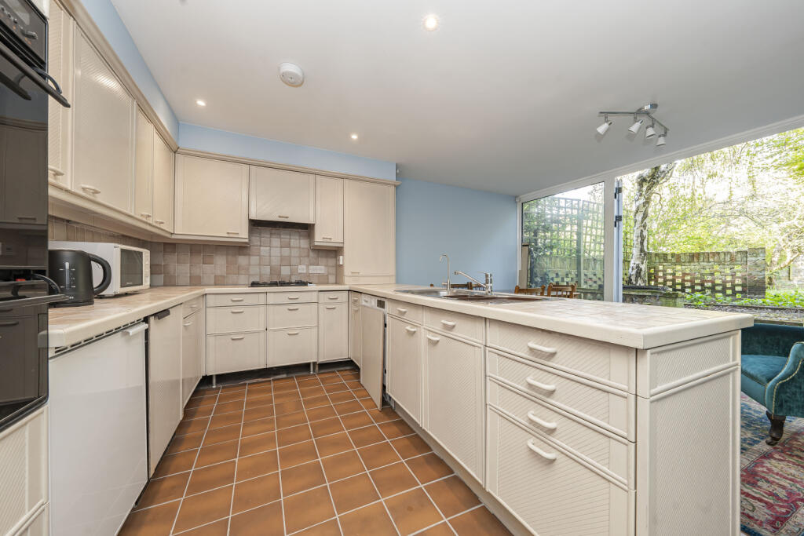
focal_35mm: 12
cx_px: 402
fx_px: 268
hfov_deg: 112.6
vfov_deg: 90.0
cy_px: 268
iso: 320
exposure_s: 1/10
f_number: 9
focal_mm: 12
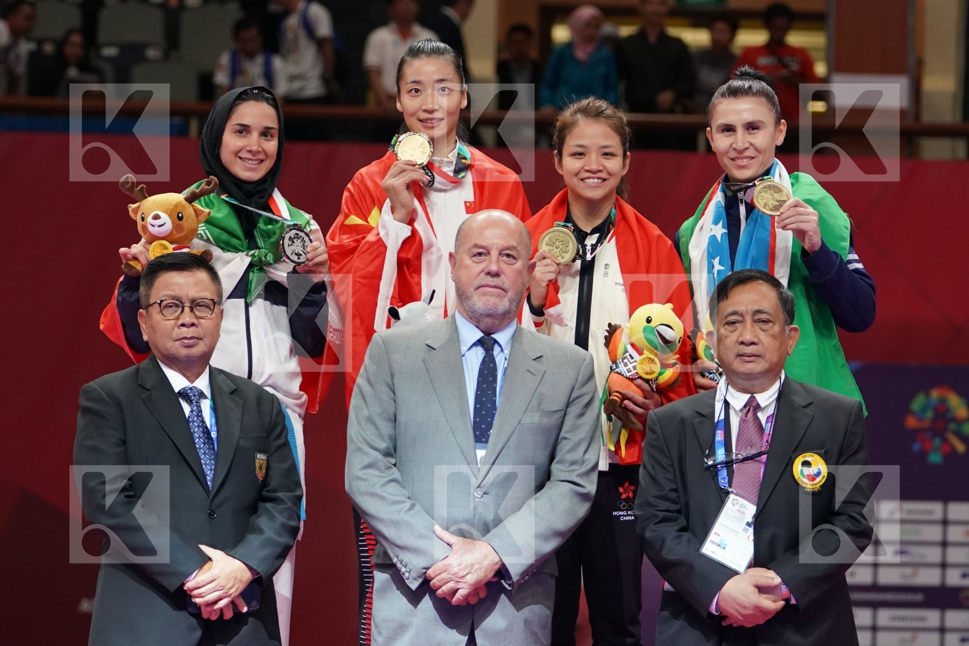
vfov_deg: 7.2
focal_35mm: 190
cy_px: 323
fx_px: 5114
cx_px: 484
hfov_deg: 10.8
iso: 2500
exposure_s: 1/500
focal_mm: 127
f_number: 4
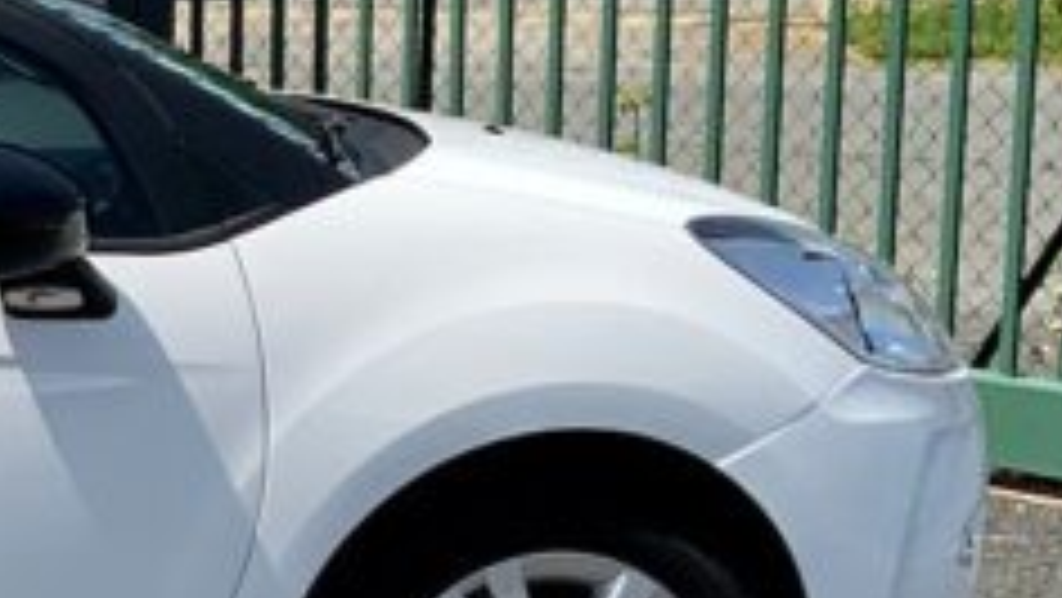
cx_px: -392
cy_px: 535
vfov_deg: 11.3
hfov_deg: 18.3
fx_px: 3014
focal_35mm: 107
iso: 16
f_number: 1.8
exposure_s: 1/1848
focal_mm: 3
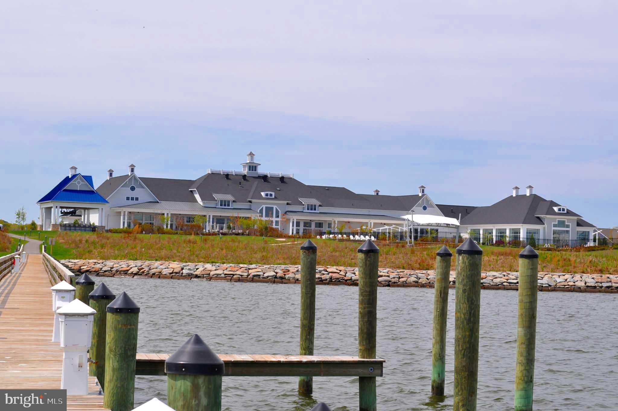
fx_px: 1157
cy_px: 206
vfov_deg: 20.1
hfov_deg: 29.9
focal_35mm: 68
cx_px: 309
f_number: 10
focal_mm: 45
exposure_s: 1/400
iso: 200
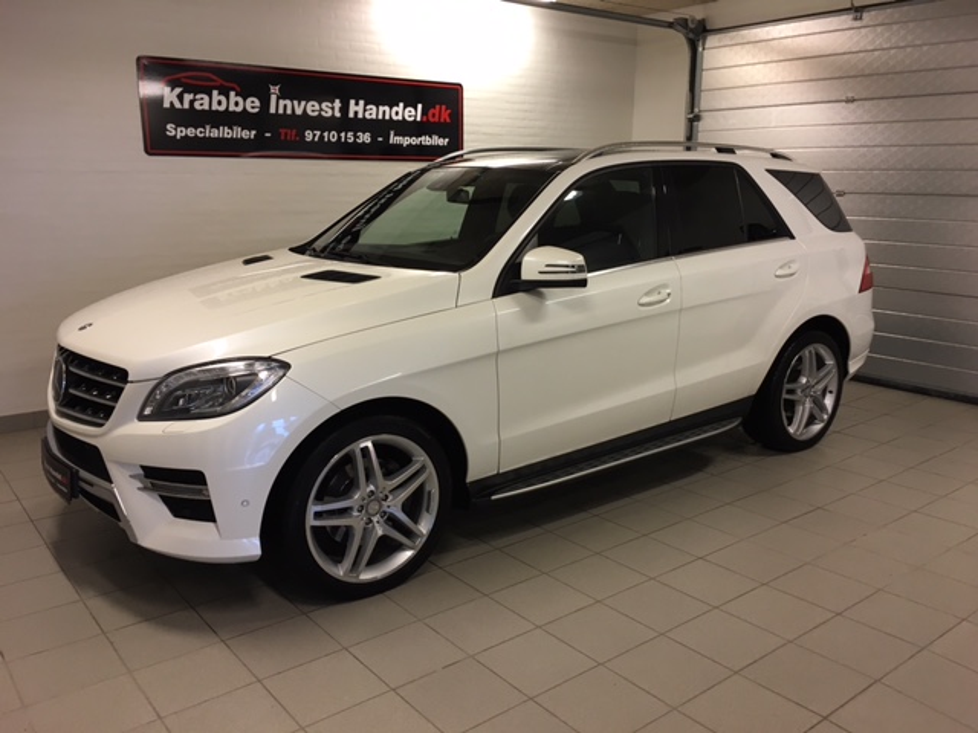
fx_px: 819
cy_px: 366
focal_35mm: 29
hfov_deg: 61.7
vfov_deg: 48.2
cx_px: 489
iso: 80
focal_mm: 4.15
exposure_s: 1/33
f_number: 2.2
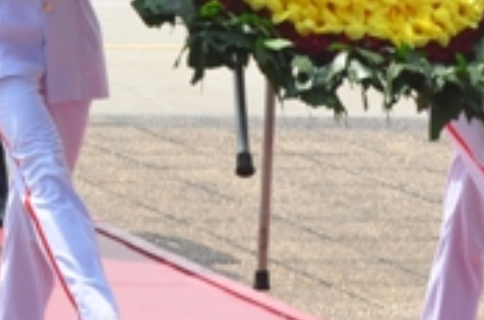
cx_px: -102
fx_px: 3312
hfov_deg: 8.3
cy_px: -72
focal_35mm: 247
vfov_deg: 5.5
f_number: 14
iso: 200
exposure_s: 1/125
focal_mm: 38
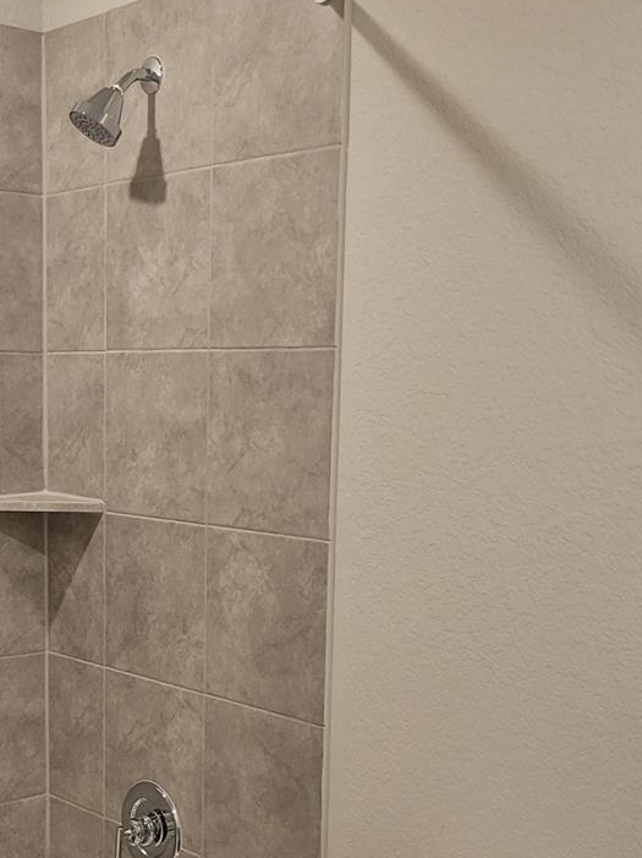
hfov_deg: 25.4
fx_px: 1411
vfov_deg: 33.3
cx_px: 166
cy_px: 613
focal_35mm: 57
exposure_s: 1/120
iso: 320
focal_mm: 5.4
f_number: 1.8
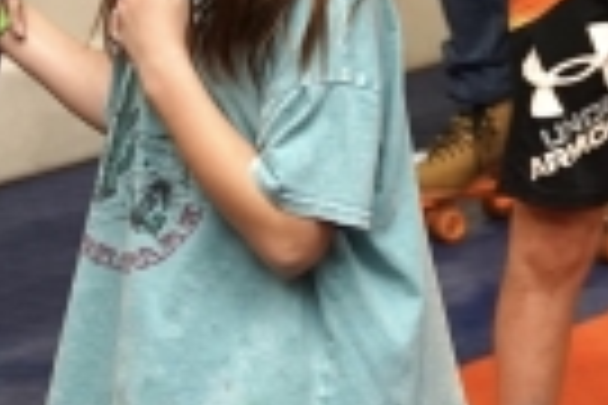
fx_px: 4509
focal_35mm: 267
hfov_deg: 7.6
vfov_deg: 5.1
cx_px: 914
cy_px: -310
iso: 2000
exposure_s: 1/200
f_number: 3.2
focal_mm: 36
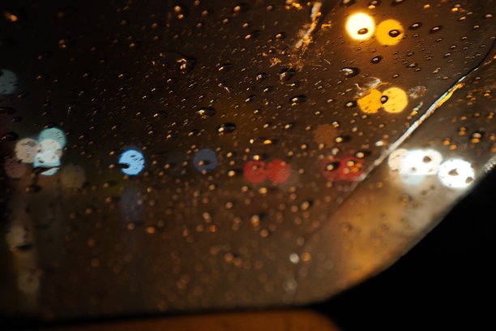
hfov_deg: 37.9
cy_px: 166
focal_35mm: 52
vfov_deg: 25.8
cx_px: 248
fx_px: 723
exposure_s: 1/4
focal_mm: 35
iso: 250
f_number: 3.5
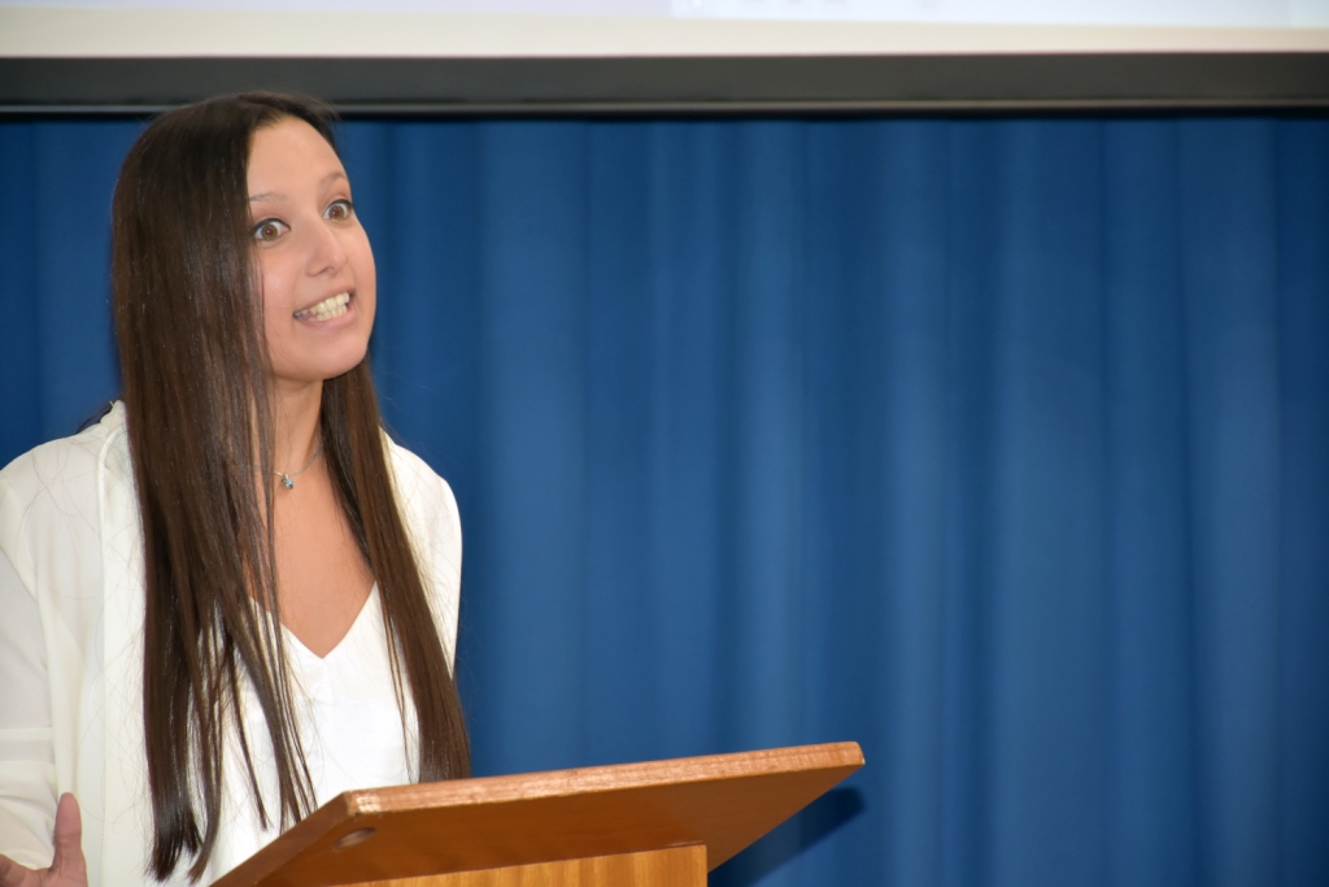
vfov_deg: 6.5
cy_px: 444
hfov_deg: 9.8
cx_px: 664
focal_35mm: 210
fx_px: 7753
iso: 800
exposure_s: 1/60
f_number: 5.6
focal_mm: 140
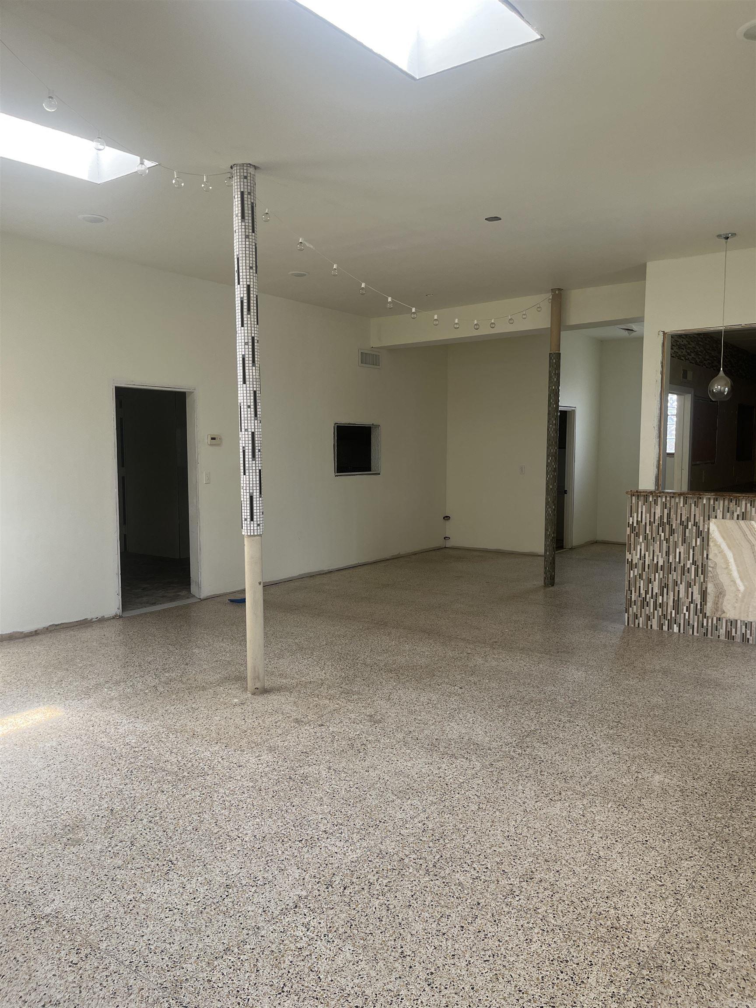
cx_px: 378
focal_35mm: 26
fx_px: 757
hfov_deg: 53.1
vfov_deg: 67.3
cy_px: 504
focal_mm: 5.1
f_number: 1.6
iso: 50
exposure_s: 1/166
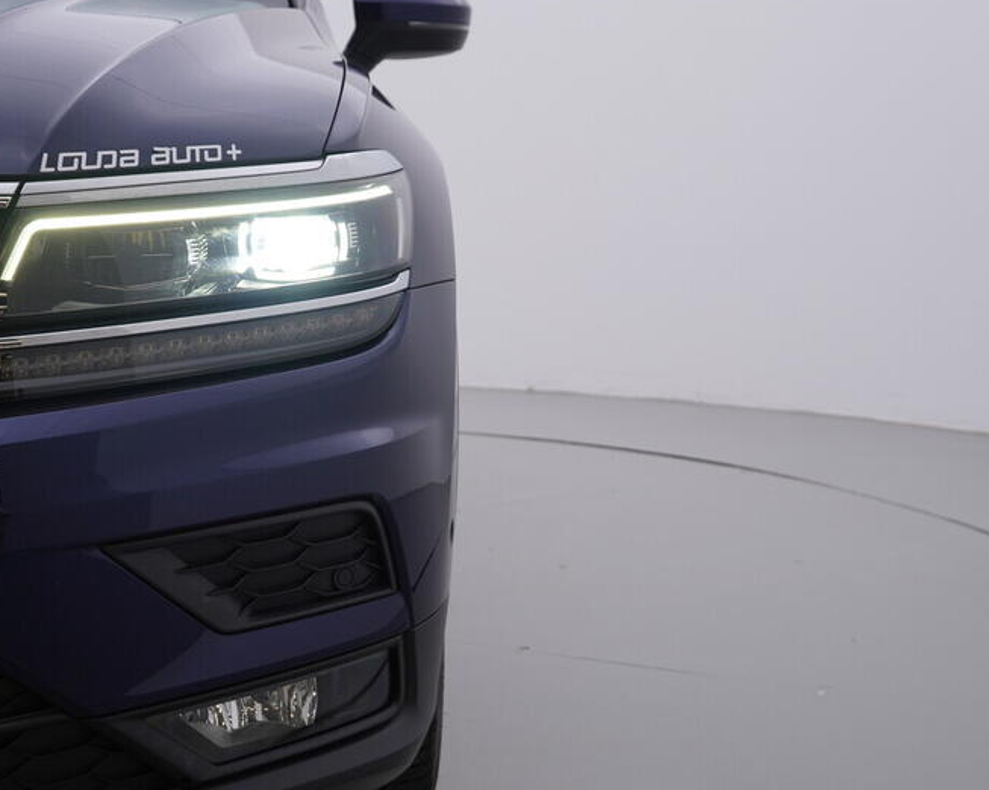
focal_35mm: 53
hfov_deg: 35.3
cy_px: 435
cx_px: 439
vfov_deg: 28.6
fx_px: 1551
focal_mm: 24
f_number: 4.5
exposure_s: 1/100
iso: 125
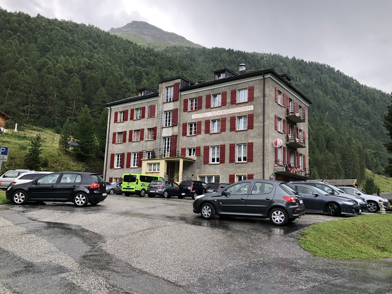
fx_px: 328
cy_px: 148
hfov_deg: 61.6
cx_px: 201
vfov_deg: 48.2
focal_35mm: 29
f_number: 1.8
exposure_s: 1/120
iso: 20
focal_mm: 4
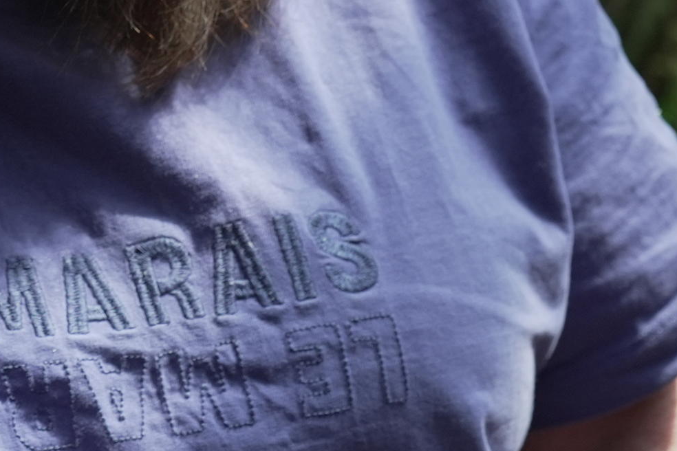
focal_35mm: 254
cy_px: -285
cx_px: -203
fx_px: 4776
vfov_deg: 5.3
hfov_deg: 8.0
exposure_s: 1/500
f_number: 4
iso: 640
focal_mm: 50
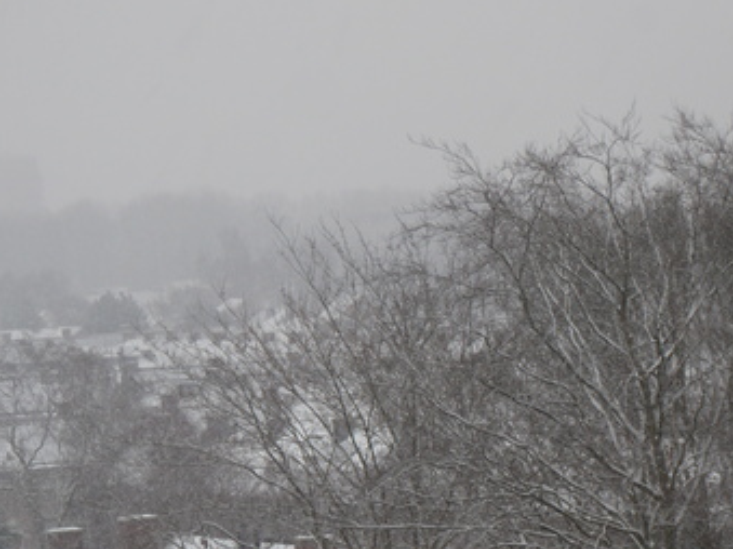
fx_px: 4826
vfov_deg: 6.5
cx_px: 283
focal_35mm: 228
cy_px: 349
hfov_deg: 8.7
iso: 100
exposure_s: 1/80
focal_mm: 27.1
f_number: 5.4
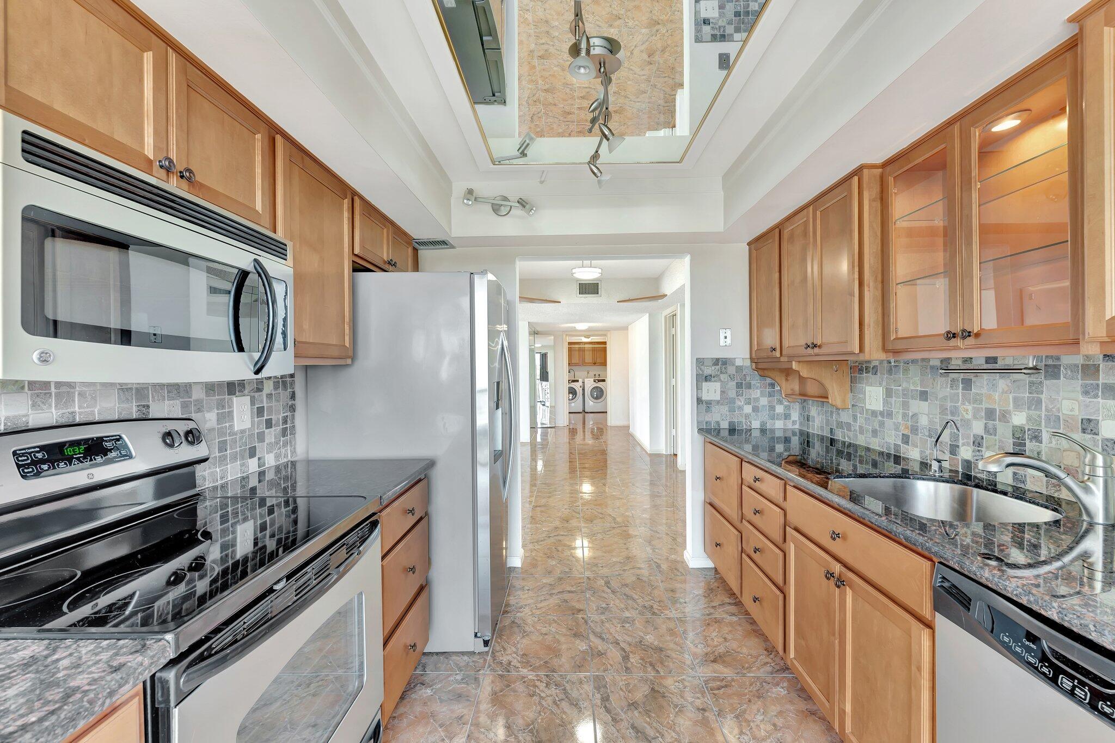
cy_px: 372
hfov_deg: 101.2
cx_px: 558
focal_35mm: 15
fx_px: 458
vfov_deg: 78.1
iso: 400
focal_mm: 14.8
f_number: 8
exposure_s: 1/1.67
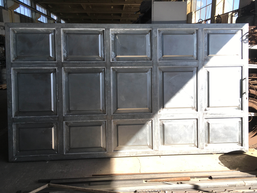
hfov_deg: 61.7
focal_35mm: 29
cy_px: 96
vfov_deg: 48.2
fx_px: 215
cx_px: 128
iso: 25
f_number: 2.2
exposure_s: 1/349
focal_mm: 4.15
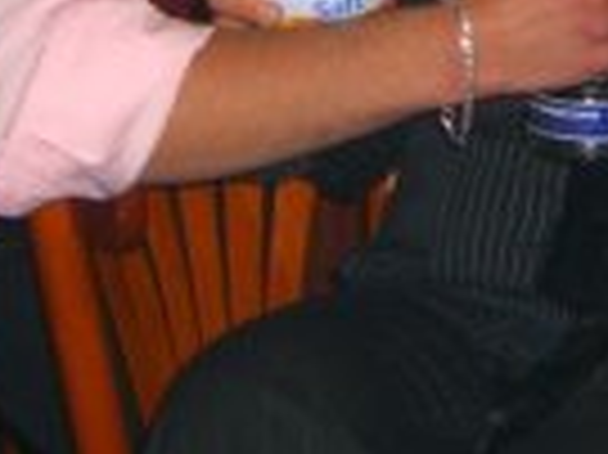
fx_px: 3597
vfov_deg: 7.1
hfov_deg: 9.6
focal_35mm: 205
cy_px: -252
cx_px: 635
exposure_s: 1/60
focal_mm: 9.5
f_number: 3.1
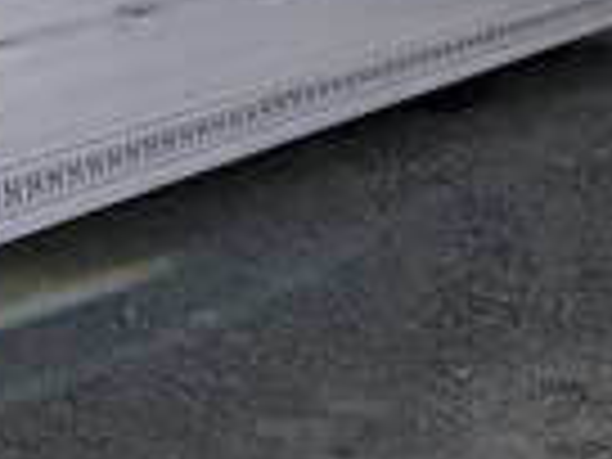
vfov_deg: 11.7
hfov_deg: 16.1
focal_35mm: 113
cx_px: -284
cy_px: -464
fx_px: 1998
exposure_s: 1/5208
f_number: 1.7
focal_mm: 4.53
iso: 29
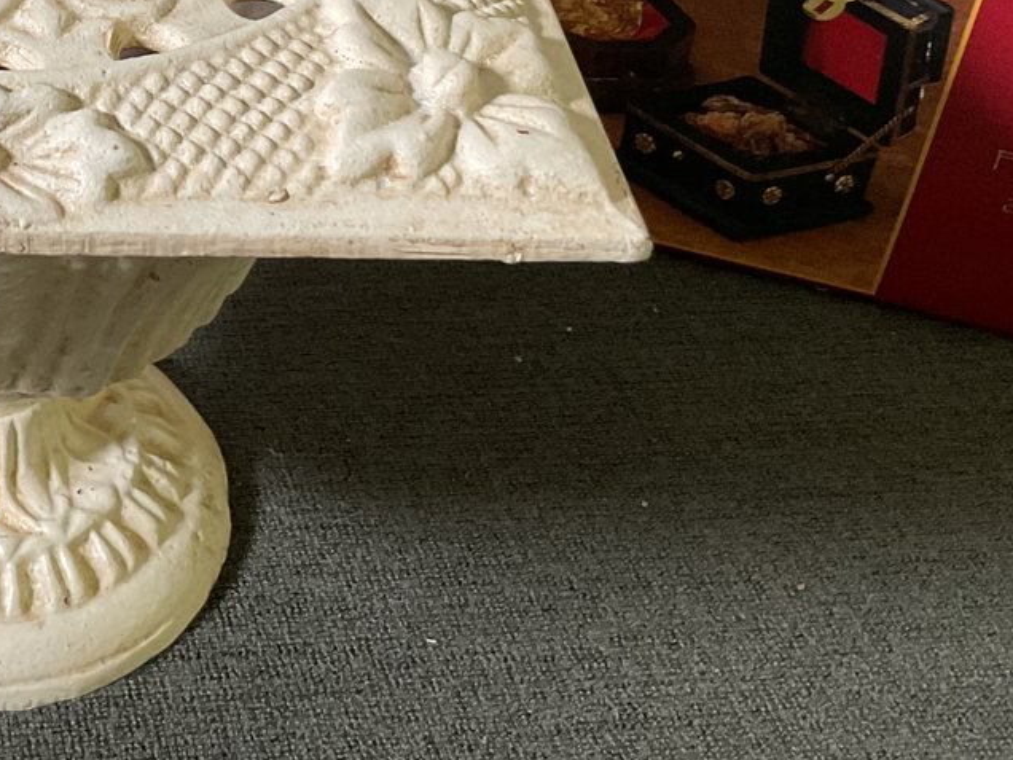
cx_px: 14
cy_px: -42
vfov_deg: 20.5
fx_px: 2019
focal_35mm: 69
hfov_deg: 26.7
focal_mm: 3
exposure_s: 1/60
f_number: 1.8
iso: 80
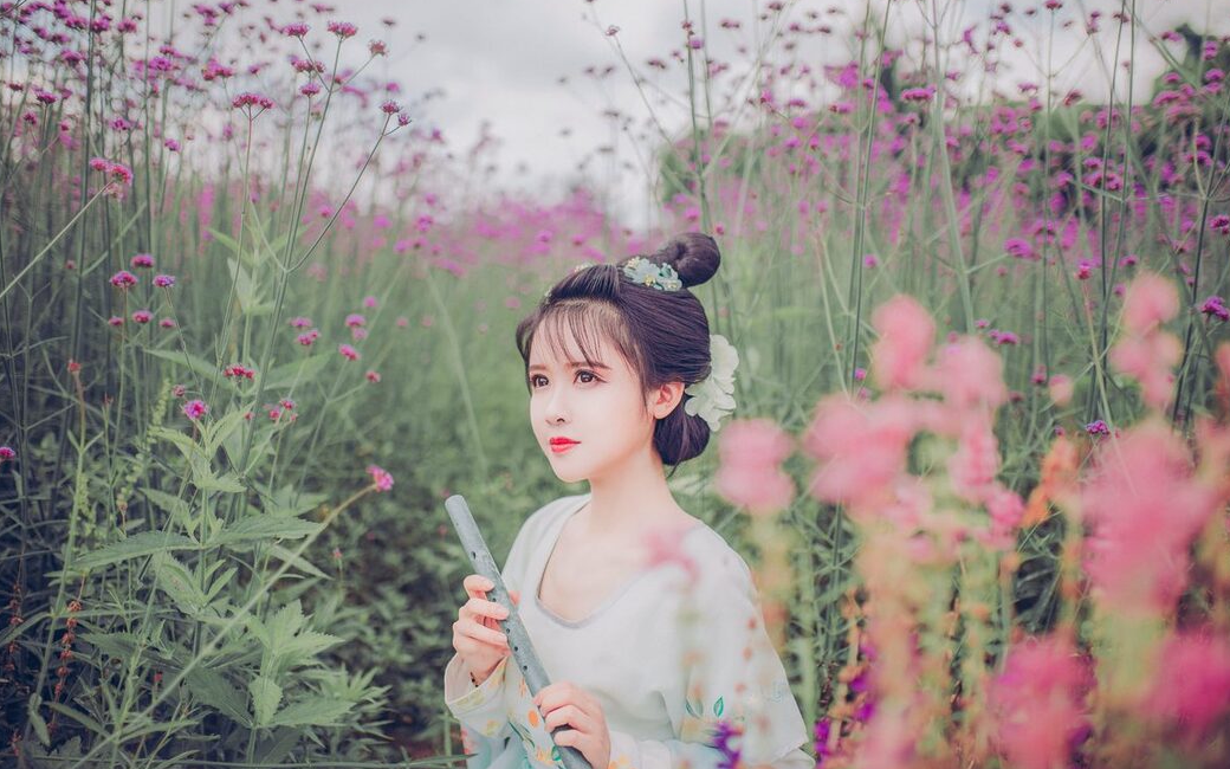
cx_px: 616
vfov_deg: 36.3
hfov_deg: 55.3
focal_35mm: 35
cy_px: 380
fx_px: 1173
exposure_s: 1/1600
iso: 100
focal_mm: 35
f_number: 1.4
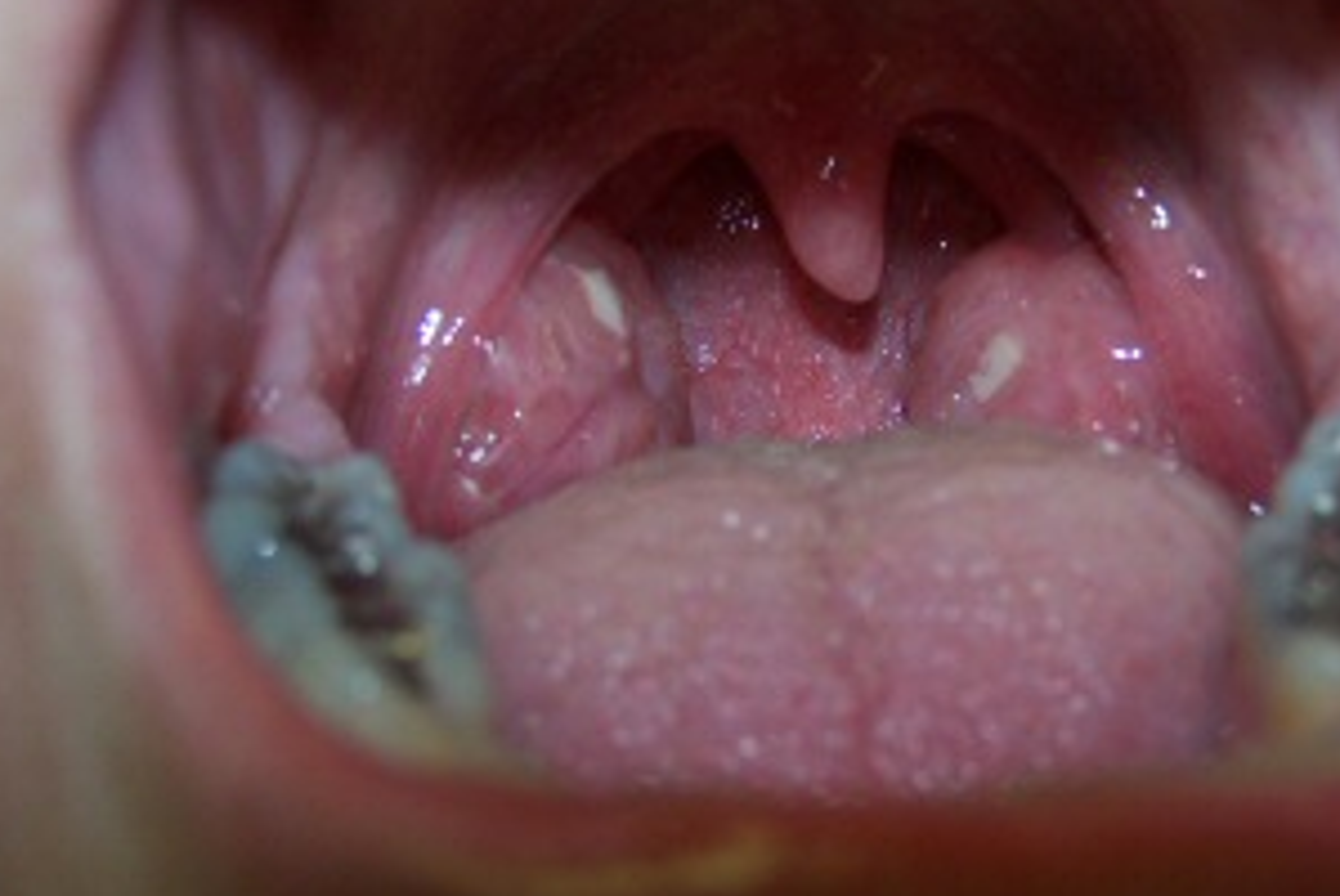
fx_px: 3055
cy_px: 399
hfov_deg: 24.7
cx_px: 847
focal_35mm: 82
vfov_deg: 16.7
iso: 80
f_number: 3.1
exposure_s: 1/60
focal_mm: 9.8
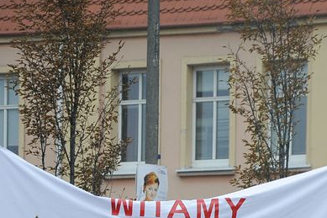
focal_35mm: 344
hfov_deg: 6.0
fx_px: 3124
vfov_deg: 4.0
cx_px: 288
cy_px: 215
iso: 800
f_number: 6.3
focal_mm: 105
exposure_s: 1/640
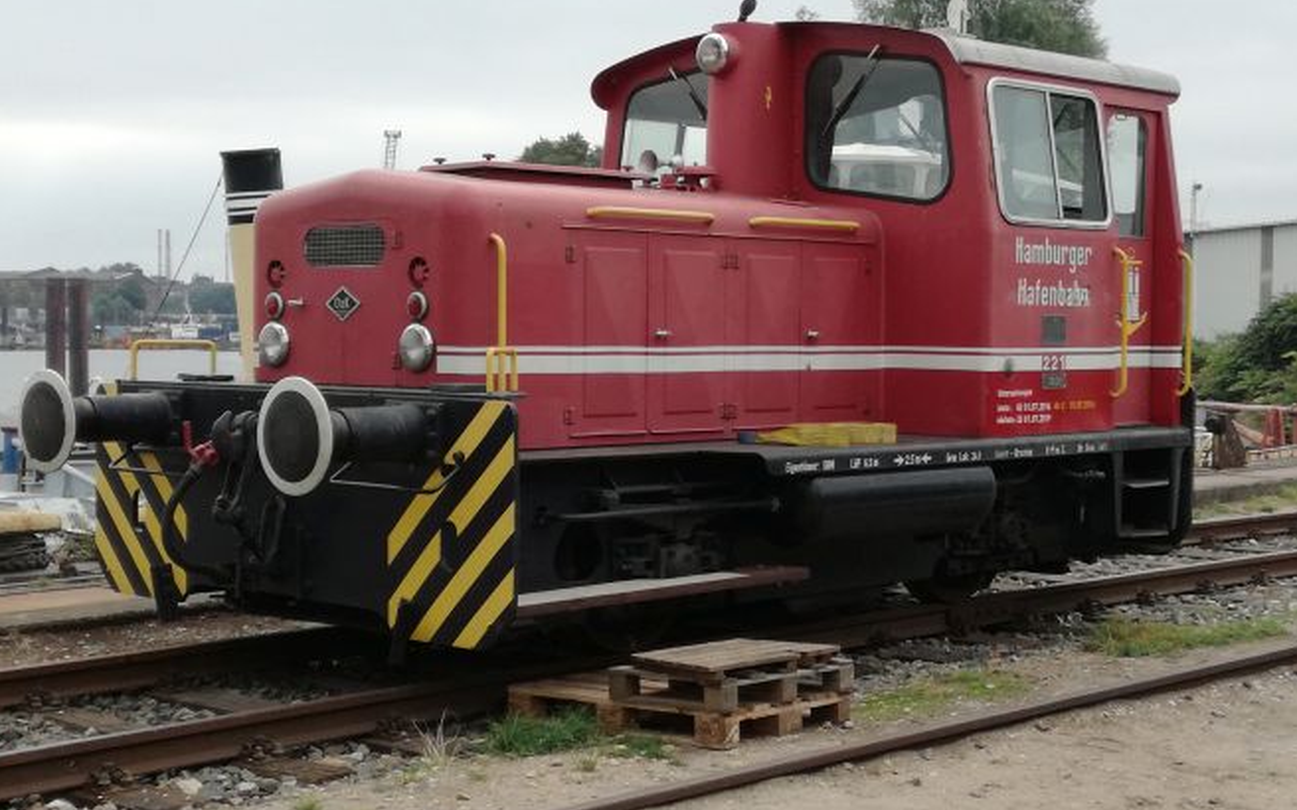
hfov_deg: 36.3
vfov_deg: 23.1
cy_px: 407
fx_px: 1979
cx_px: 640
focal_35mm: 56
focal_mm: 3.79
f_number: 2
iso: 50
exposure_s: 1/514
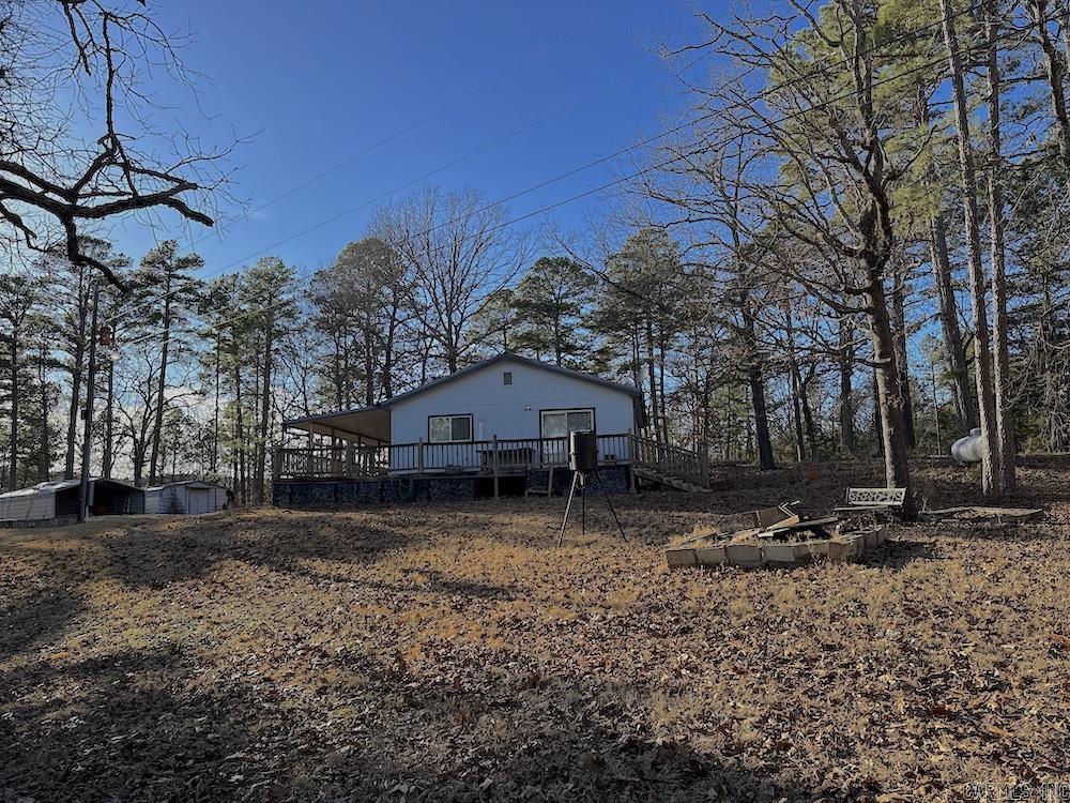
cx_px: 535
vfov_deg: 56.8
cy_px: 402
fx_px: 742
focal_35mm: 24
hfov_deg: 71.6
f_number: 1.78
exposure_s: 1/2169
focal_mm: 6.76
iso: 80
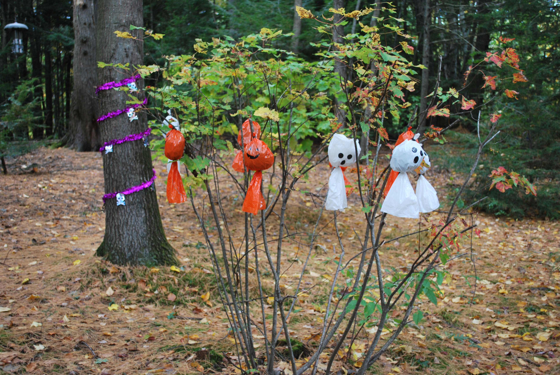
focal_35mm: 45
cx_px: 280
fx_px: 701
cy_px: 188
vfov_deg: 29.9
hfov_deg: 43.6
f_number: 4.8
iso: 200
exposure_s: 1/30
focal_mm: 30
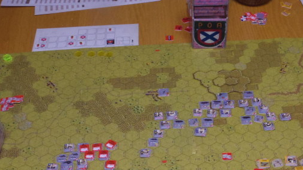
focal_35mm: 60
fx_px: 482
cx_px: 206
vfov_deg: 19.7
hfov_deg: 34.5
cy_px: 148
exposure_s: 1/20
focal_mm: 8
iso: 800
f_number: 8
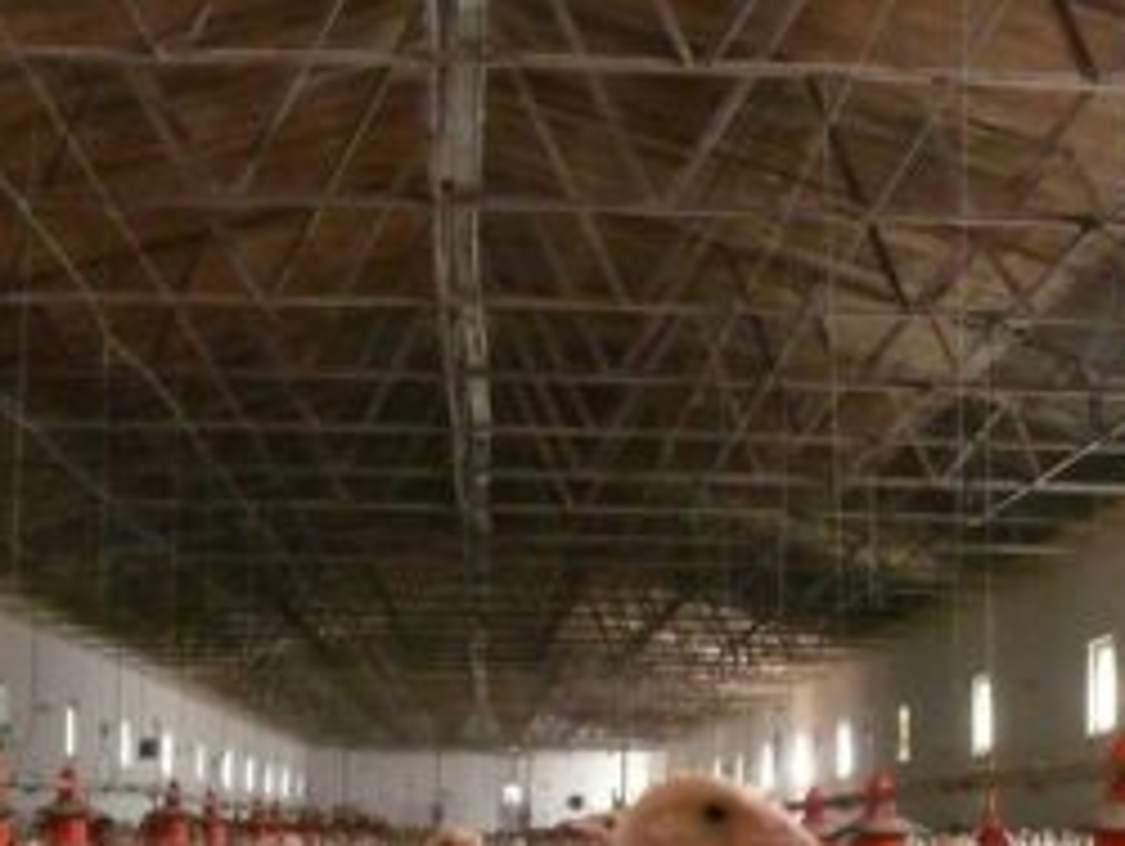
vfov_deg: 20.4
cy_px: 839
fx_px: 2277
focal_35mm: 70
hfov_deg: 27.7
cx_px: 580
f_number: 2.8
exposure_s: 1/30
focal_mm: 7.4
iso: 800
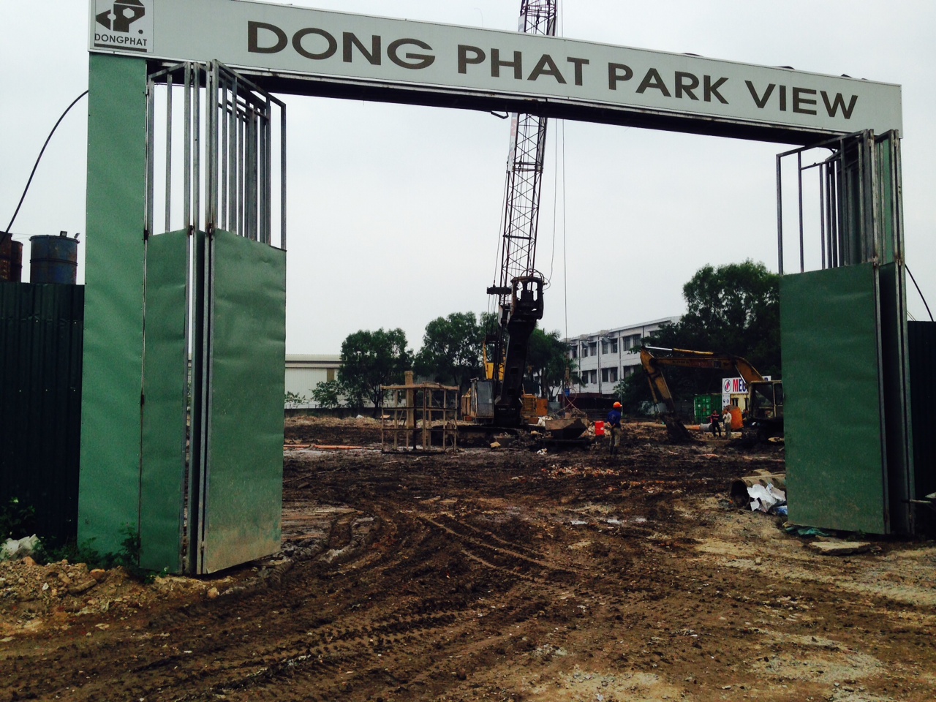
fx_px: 892
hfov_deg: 55.4
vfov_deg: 42.9
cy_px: 351
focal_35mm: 33
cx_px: 468
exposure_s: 1/1261
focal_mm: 4.12
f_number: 2.4
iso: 50
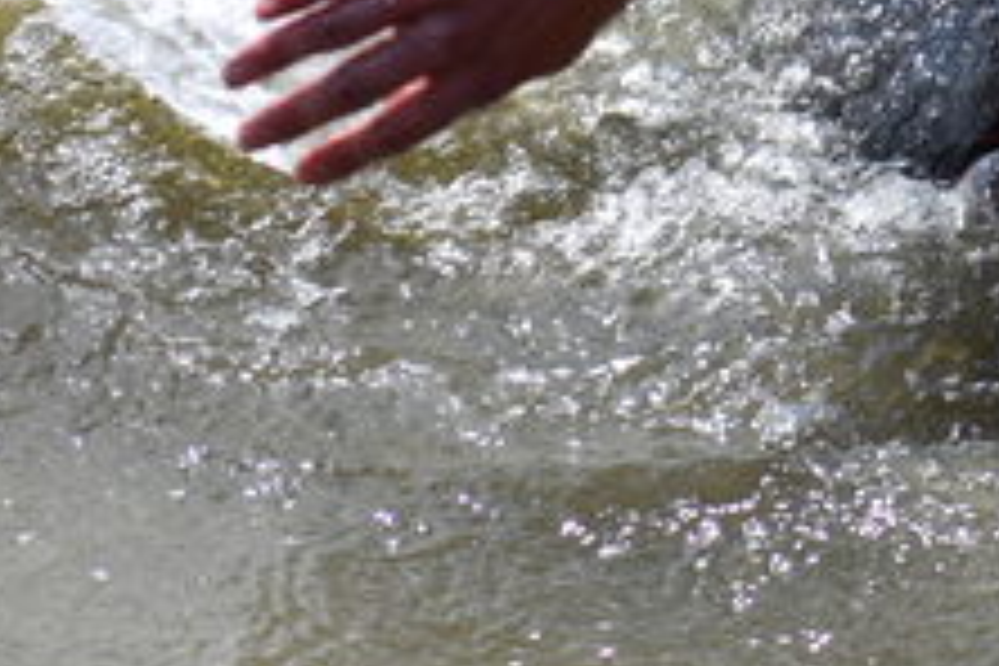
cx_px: 1174
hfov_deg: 4.4
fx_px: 13041
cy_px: 288
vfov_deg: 2.9
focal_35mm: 470
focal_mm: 116
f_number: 7.1
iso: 400
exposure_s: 1/1600
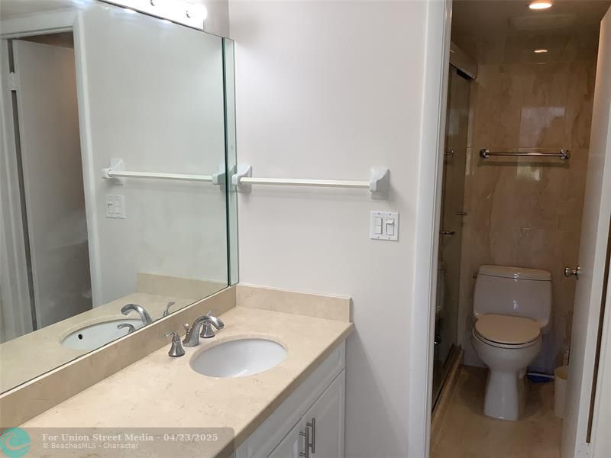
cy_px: 229
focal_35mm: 31
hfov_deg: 58.4
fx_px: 547
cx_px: 306
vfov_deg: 45.4
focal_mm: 3.3
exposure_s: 1/100
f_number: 2.4
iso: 64
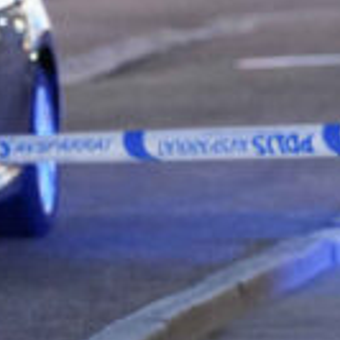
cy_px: 13
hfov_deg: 3.2
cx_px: 805
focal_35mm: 542
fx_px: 6023
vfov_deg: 3.2
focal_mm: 118
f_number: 3.2
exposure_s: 1/80
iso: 4000
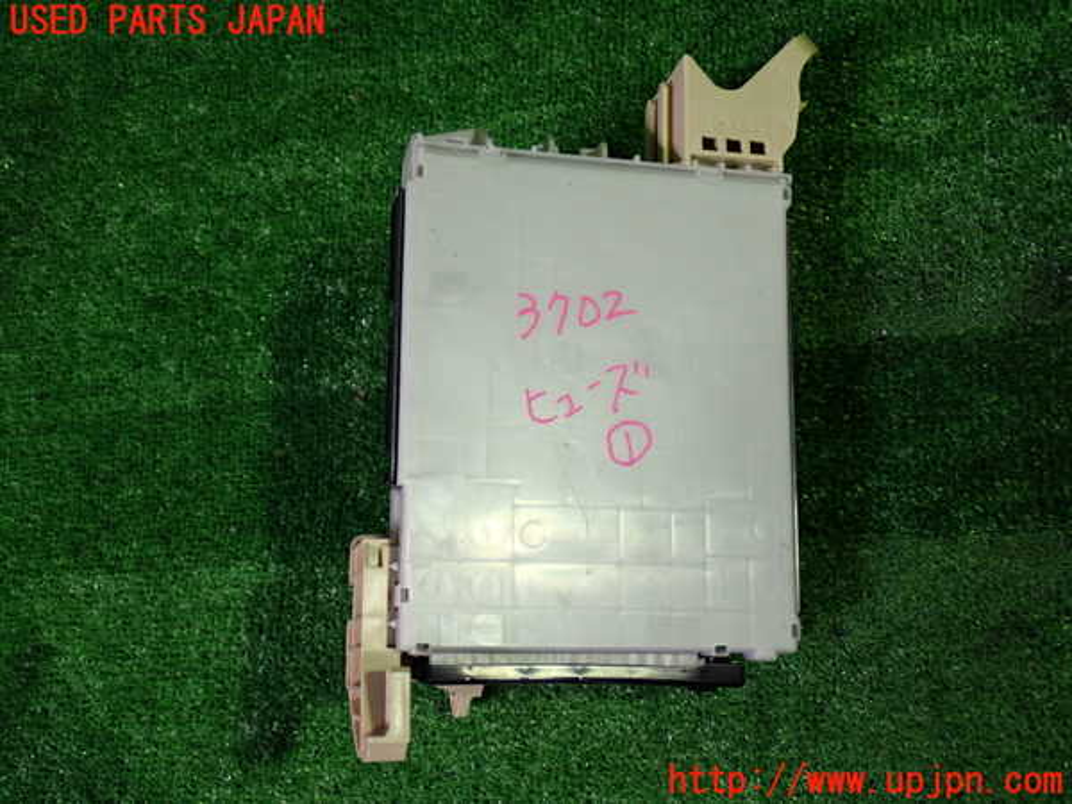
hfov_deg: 45.8
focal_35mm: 41
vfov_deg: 35.1
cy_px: 402
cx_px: 536
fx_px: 1270
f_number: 2.8
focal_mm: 7.31
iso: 250
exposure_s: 1/40
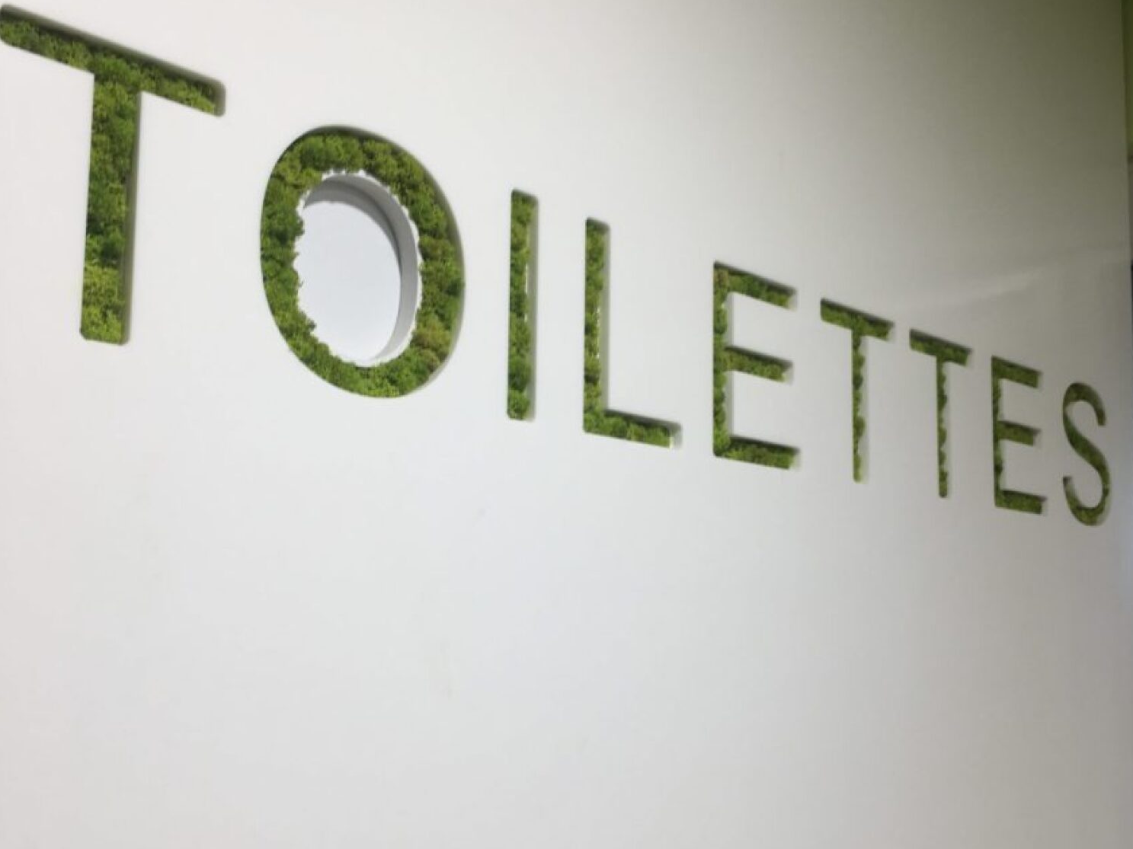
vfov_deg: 36.7
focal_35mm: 39
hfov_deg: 47.9
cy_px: 490
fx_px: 1276
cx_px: 568
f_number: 2.2
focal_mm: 4.15
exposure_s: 1/50
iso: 25
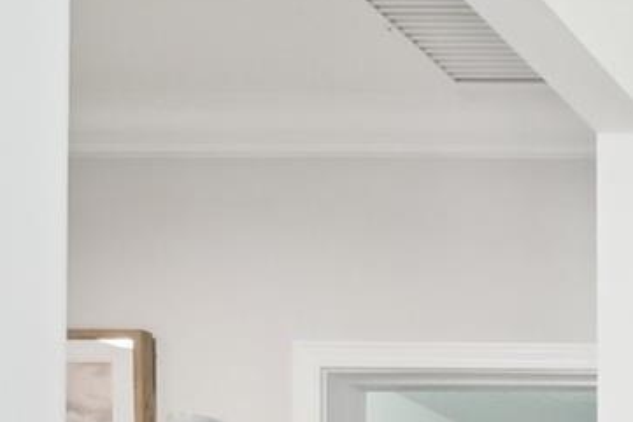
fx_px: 1091
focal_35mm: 62
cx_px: 1261
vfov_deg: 17.0
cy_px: 809
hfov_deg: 19.2
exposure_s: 1/15
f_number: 8
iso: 400
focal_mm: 14
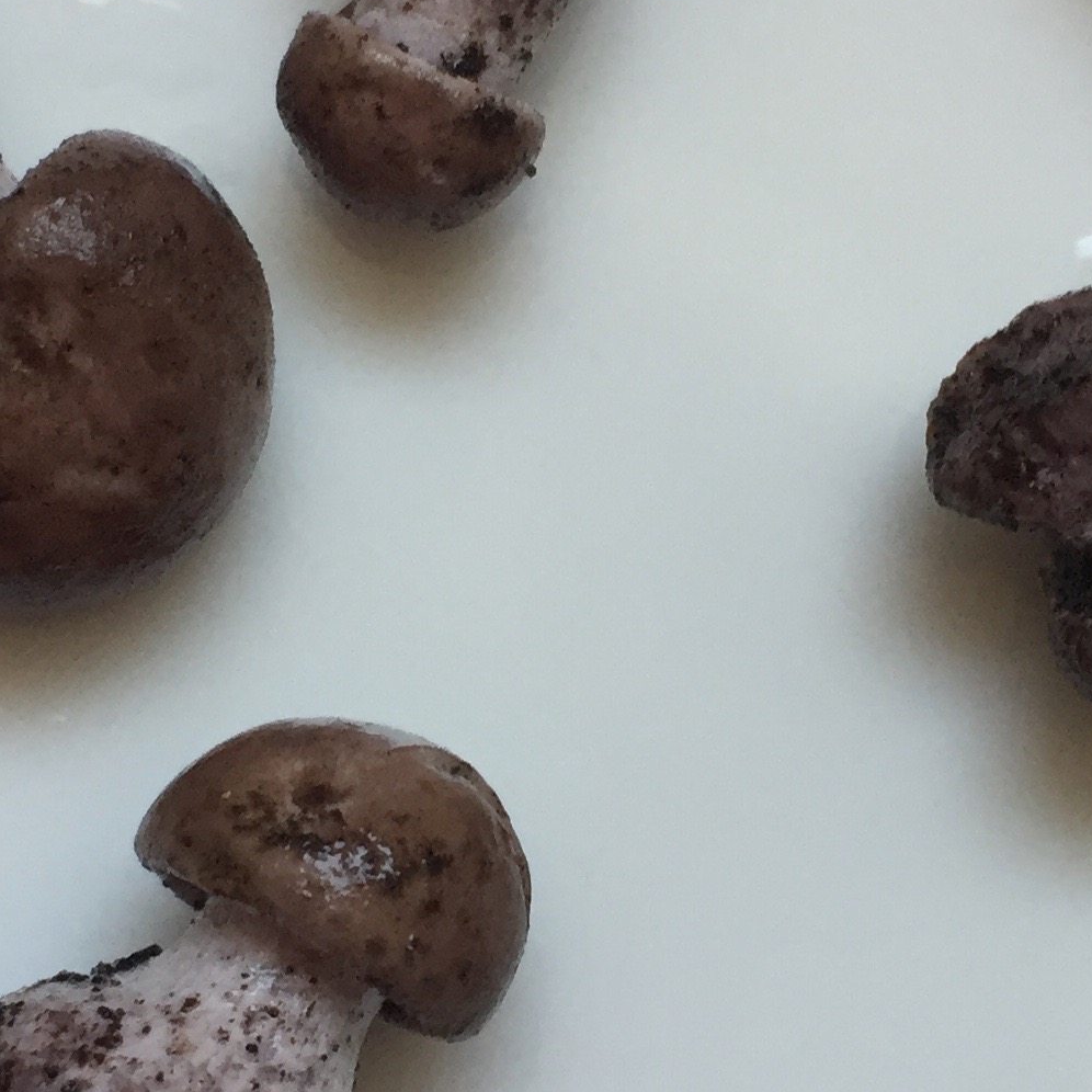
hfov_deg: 20.6
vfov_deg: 20.6
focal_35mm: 84
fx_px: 2998
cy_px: 619
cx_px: 516
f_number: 2.2
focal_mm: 4.15
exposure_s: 1/33
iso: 80
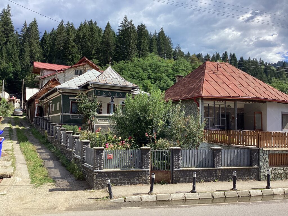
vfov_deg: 45.4
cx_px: 144
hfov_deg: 58.4
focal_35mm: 31
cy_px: 108
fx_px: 258
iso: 25
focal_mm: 3.3
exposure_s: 1/747
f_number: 2.4
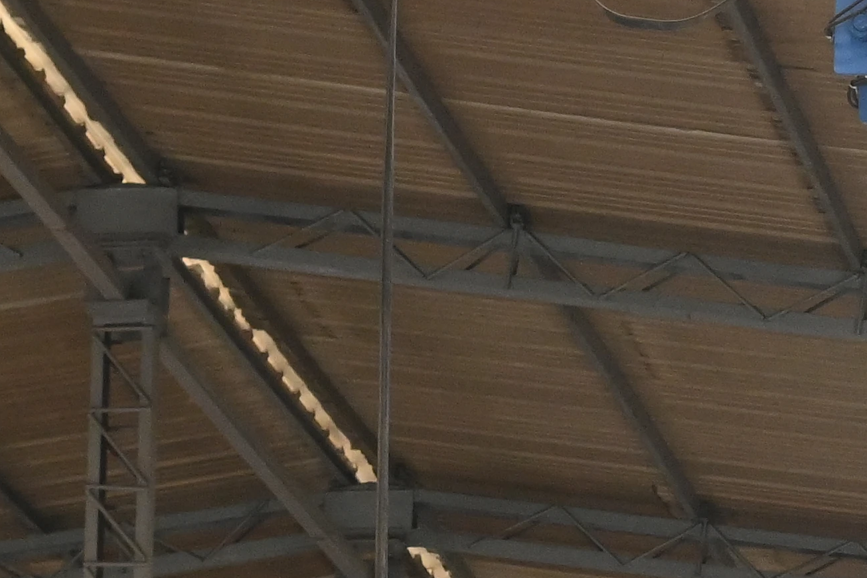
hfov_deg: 6.4
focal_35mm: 316
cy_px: 607
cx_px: 1516
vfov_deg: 4.3
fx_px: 7611
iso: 2000
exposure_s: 1/125
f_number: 7.1
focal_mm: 50
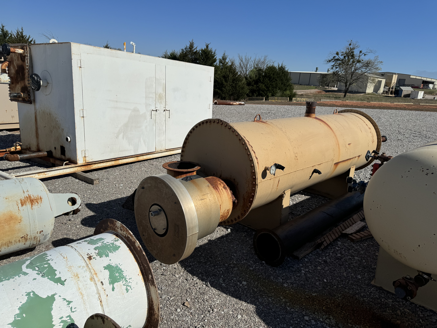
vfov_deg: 56.8
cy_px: 164
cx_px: 218
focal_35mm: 24
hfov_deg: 71.6
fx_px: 303
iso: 80
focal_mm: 6.86
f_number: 1.78
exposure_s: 1/15152
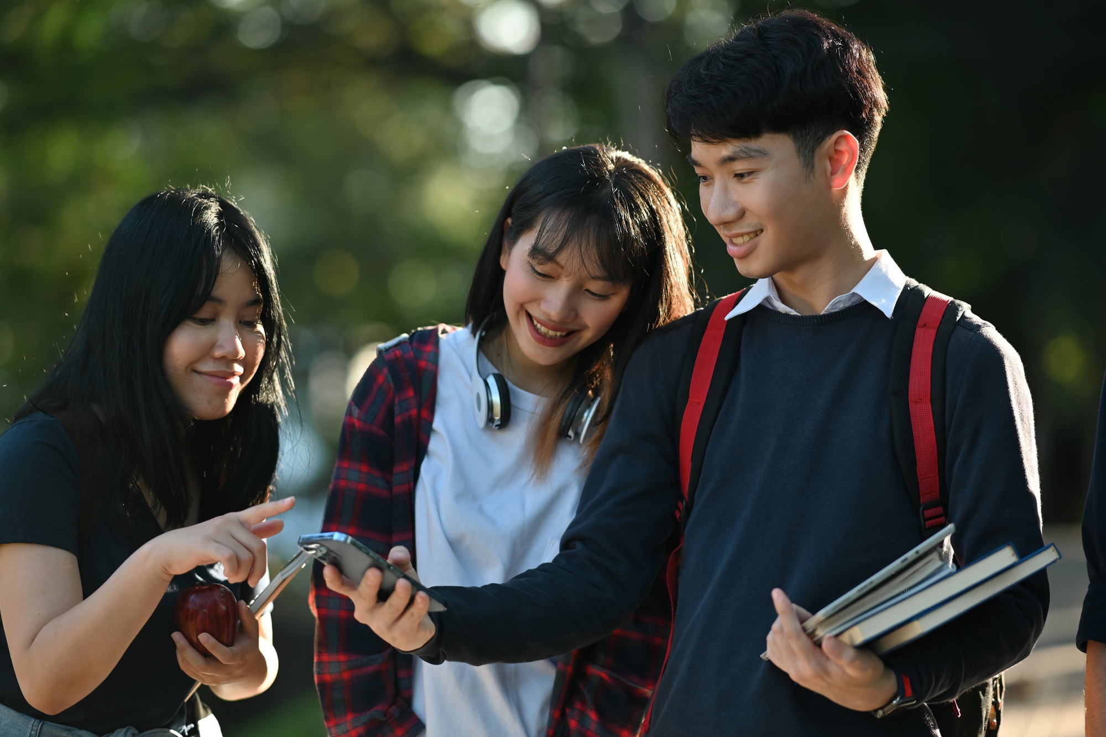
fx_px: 3225
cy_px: 368
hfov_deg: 19.5
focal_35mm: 105
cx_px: 553
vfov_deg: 13.0
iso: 100
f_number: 2
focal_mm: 105
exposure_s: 1/320
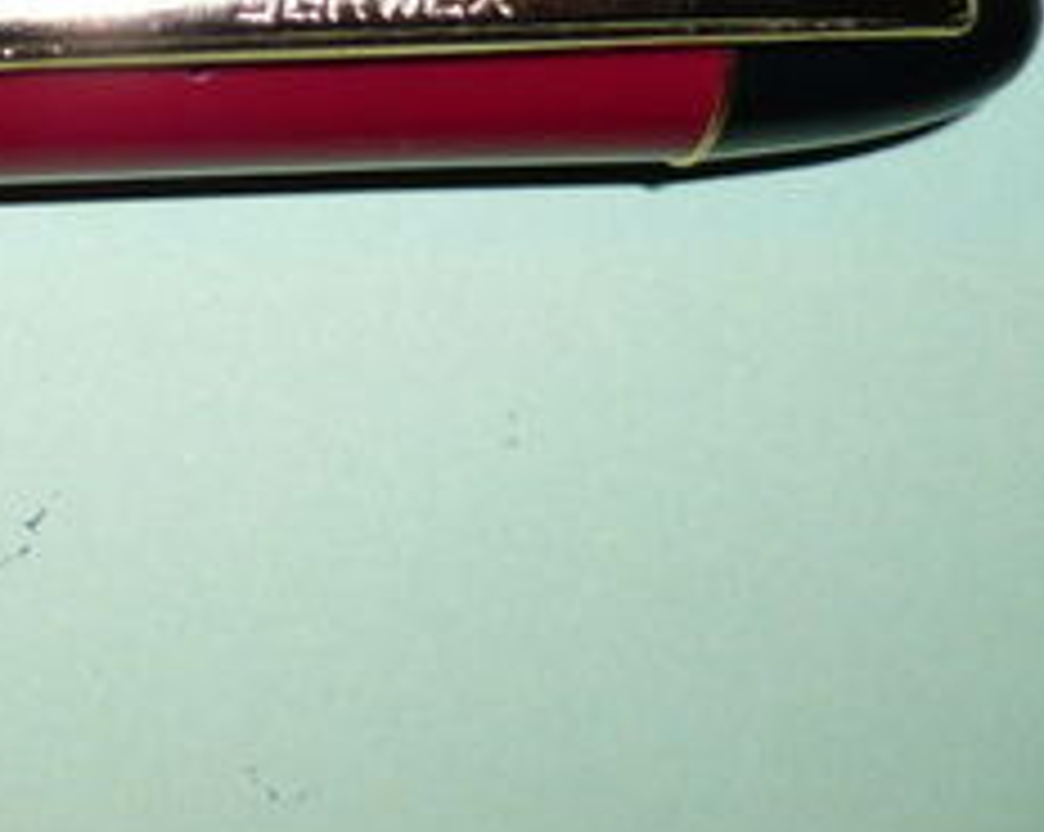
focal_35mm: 118
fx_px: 3641
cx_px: -536
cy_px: -355
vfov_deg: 12.5
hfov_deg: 15.1
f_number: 2.8
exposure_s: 1/30
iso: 100
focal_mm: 5.8
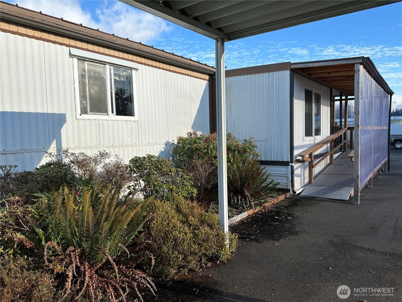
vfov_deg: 56.8
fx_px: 279
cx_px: 201
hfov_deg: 71.6
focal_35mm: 24
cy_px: 151
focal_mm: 6.86
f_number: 1.78
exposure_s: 1/2203
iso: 80
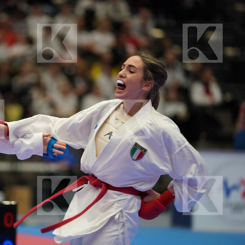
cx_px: 57
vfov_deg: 6.7
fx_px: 2082
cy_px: 119
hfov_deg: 6.7
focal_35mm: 260
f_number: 2.8
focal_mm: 194
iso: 1000
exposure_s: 1/500
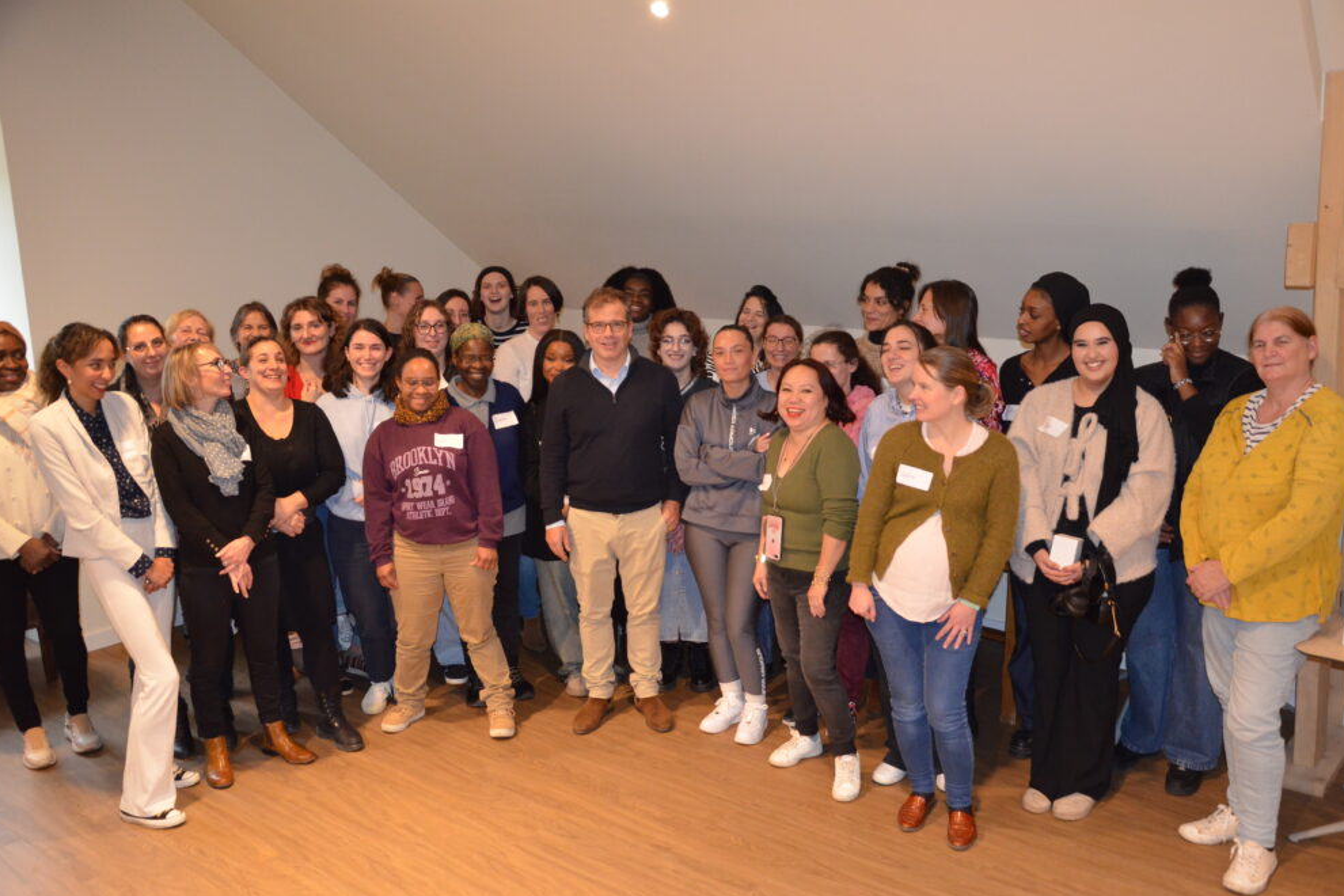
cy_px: 459
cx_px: 664
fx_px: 1214
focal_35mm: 33
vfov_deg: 40.5
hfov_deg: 57.9
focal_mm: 21
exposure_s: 1/60
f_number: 3.8
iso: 2000
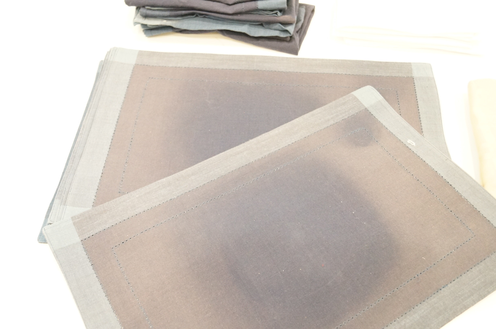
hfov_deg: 53.2
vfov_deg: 36.8
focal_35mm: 36
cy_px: 164
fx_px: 495
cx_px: 248
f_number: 4
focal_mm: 24
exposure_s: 1/20
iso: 3200
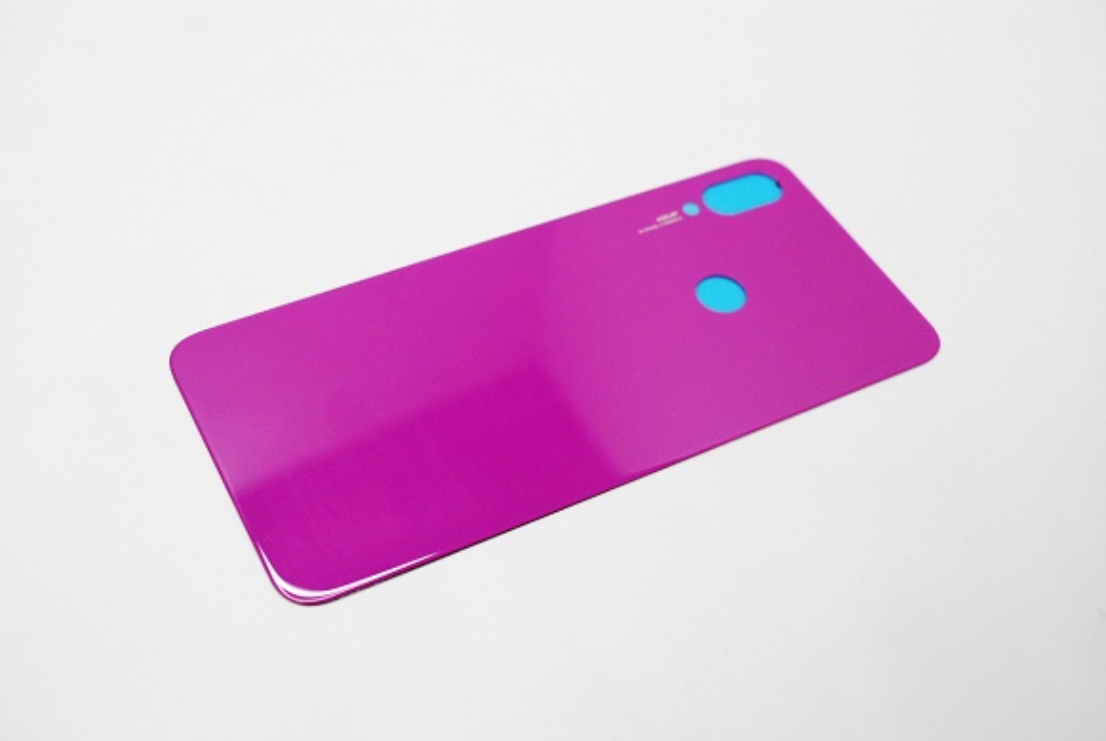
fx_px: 1384
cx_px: 553
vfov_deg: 29.9
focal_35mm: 45
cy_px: 370
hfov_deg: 43.6
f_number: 5
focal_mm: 30
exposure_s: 1/320
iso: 1600
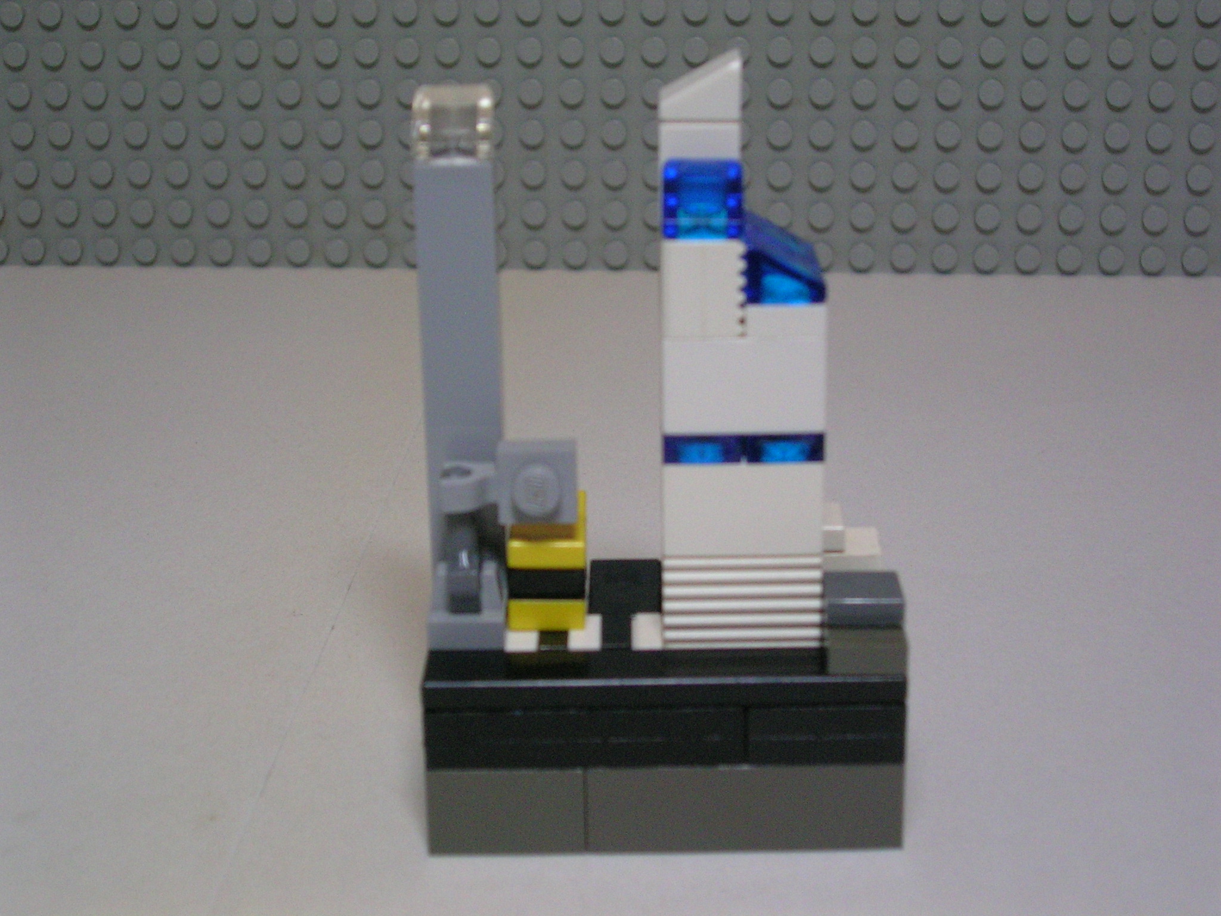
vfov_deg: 14.9
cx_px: 610
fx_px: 3492
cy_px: 458
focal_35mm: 99
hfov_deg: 19.8
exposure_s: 1/64
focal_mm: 9.9
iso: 200
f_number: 3.5
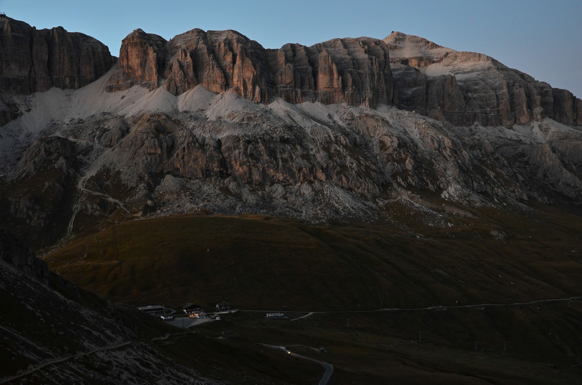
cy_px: 192
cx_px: 291
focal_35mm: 42
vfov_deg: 31.8
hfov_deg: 46.5
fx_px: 678
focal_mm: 28
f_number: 6.3
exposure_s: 1/13
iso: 640
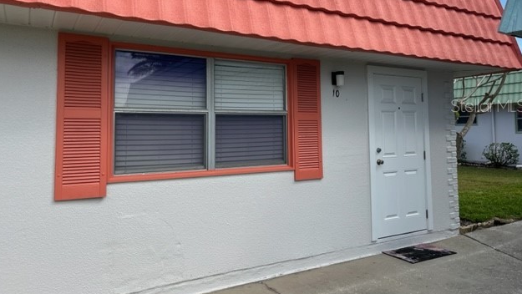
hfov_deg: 66.0
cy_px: 105
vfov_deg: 39.9
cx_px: 262
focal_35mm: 29
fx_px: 402
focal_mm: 5.1
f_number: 1.6
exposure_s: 1/2632
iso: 50
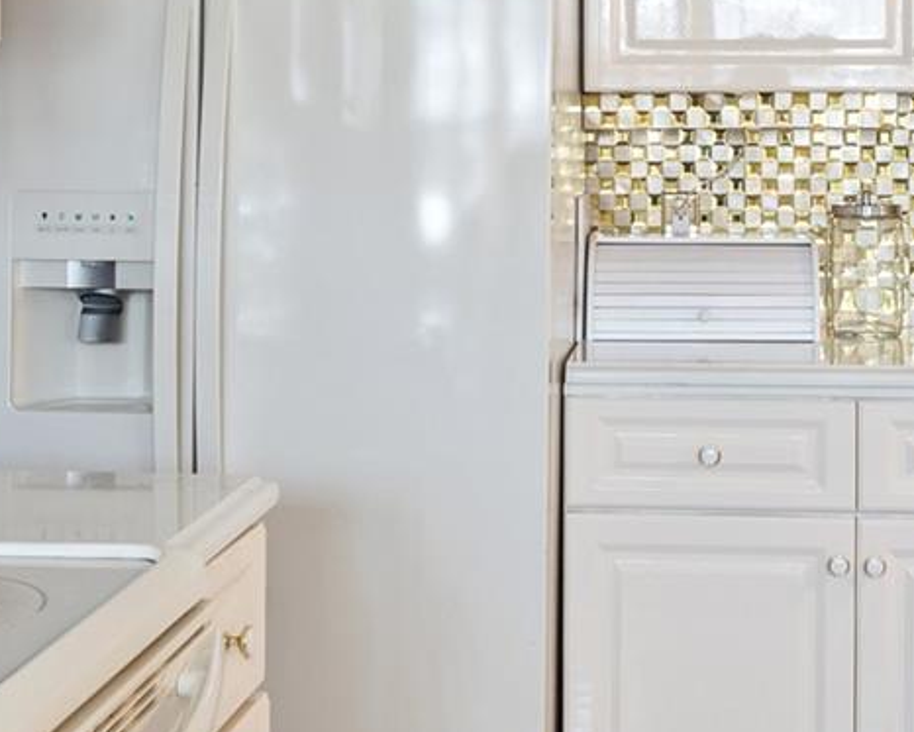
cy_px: 121
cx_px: 630
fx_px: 1786
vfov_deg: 22.8
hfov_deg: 28.5
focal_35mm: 66
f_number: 5.6
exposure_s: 1/10
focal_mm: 16
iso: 250
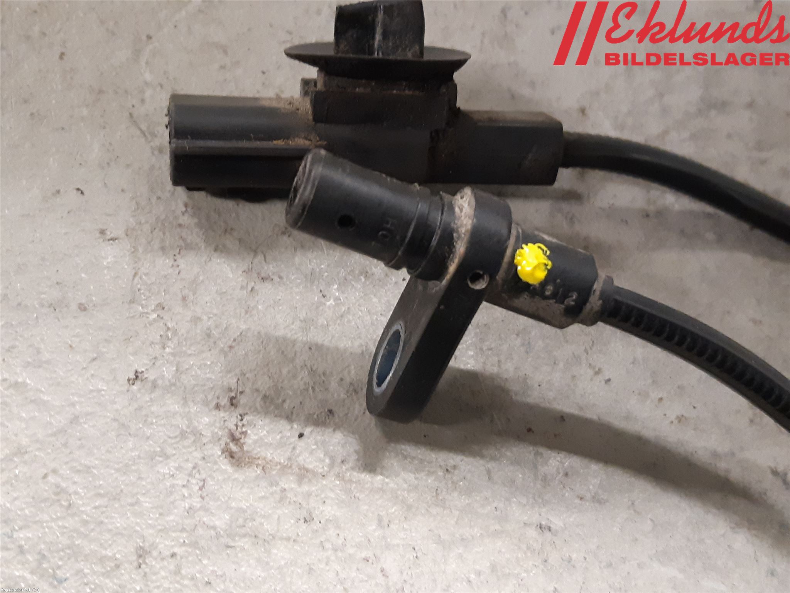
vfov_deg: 53.1
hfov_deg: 67.3
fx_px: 593
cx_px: 395
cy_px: 296
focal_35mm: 26
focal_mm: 3.93
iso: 320
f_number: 1.7
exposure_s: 1/50
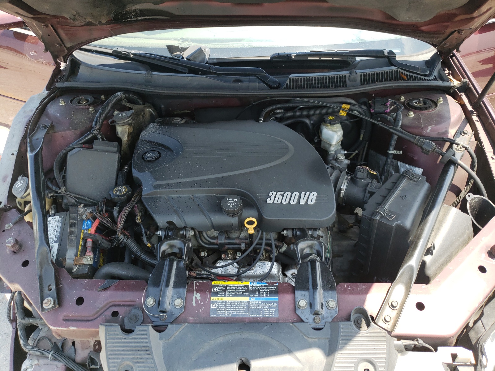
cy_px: 186
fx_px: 372
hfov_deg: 67.3
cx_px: 248
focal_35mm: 26
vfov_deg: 53.1
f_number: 1.5
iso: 50
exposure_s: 1/435
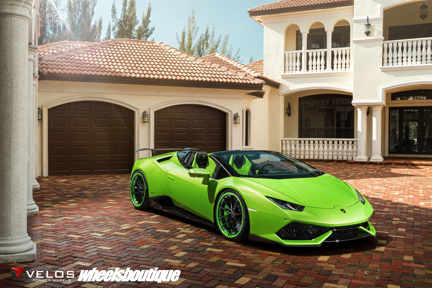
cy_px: 144
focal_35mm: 36
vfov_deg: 36.9
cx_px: 216
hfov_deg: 53.1
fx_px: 432
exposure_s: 1/80
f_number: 6.3
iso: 100
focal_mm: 36
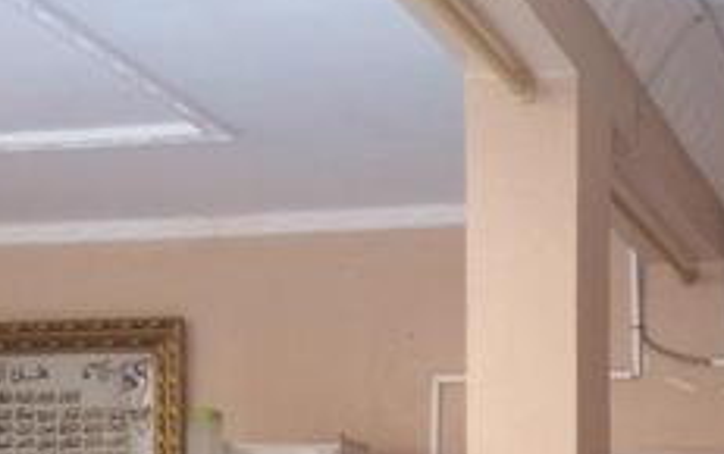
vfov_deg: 14.6
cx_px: 765
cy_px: 629
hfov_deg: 23.1
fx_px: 1679
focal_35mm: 85
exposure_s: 1/33
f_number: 2.2
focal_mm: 4.15
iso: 200
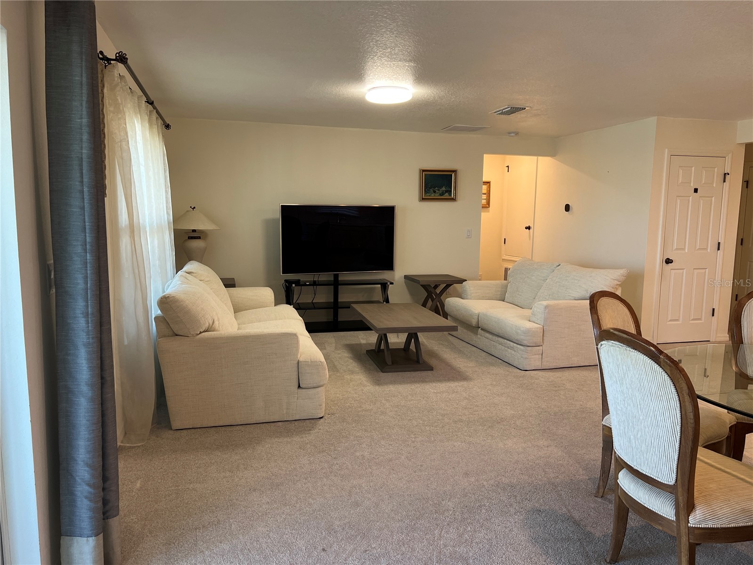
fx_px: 566
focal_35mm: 26
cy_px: 282
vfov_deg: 53.1
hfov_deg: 67.3
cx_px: 376
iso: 125
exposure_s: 1/120
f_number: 1.5
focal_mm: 5.7
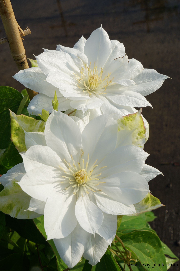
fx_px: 391
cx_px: 90
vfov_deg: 38.2
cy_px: 136
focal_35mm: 52
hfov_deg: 25.9
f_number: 22
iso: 320
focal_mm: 52
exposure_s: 1/125
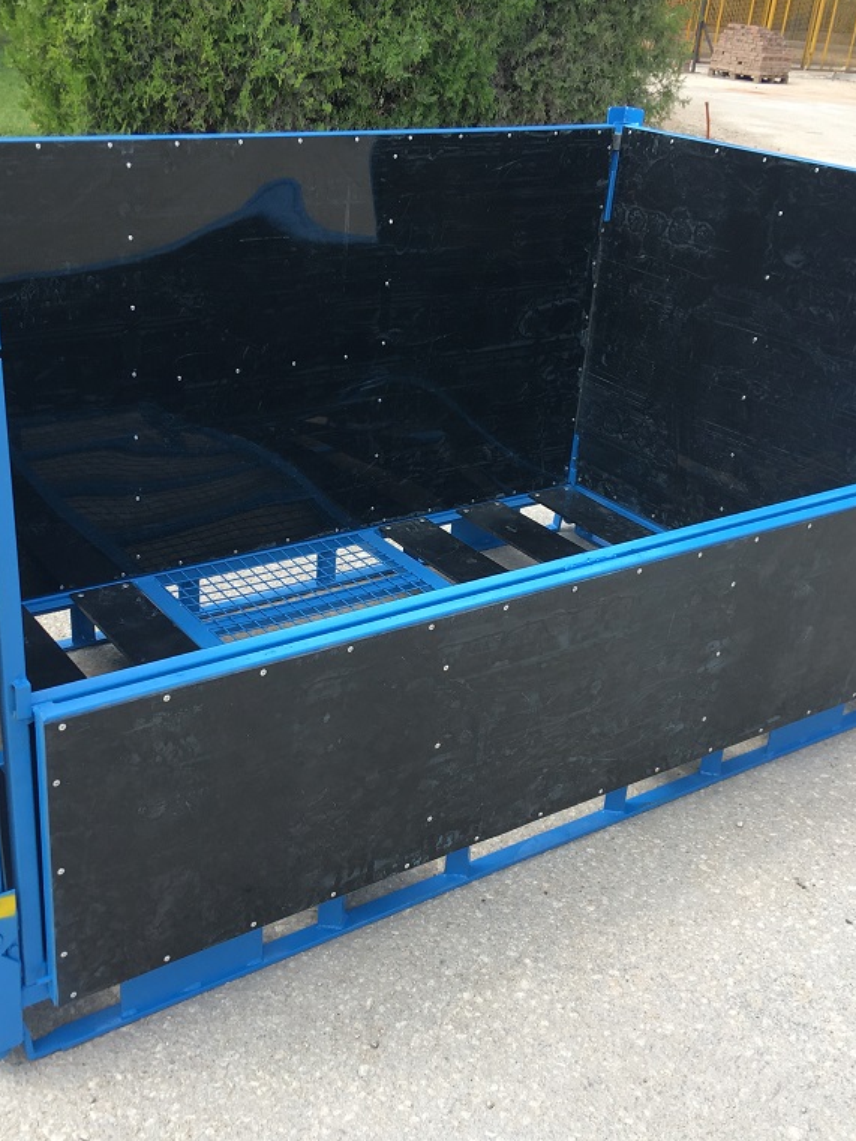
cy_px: 571
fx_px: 1286
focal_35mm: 39
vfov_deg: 47.9
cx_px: 378
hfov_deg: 36.8
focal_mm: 4.15
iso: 25
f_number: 2.2
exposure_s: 1/432
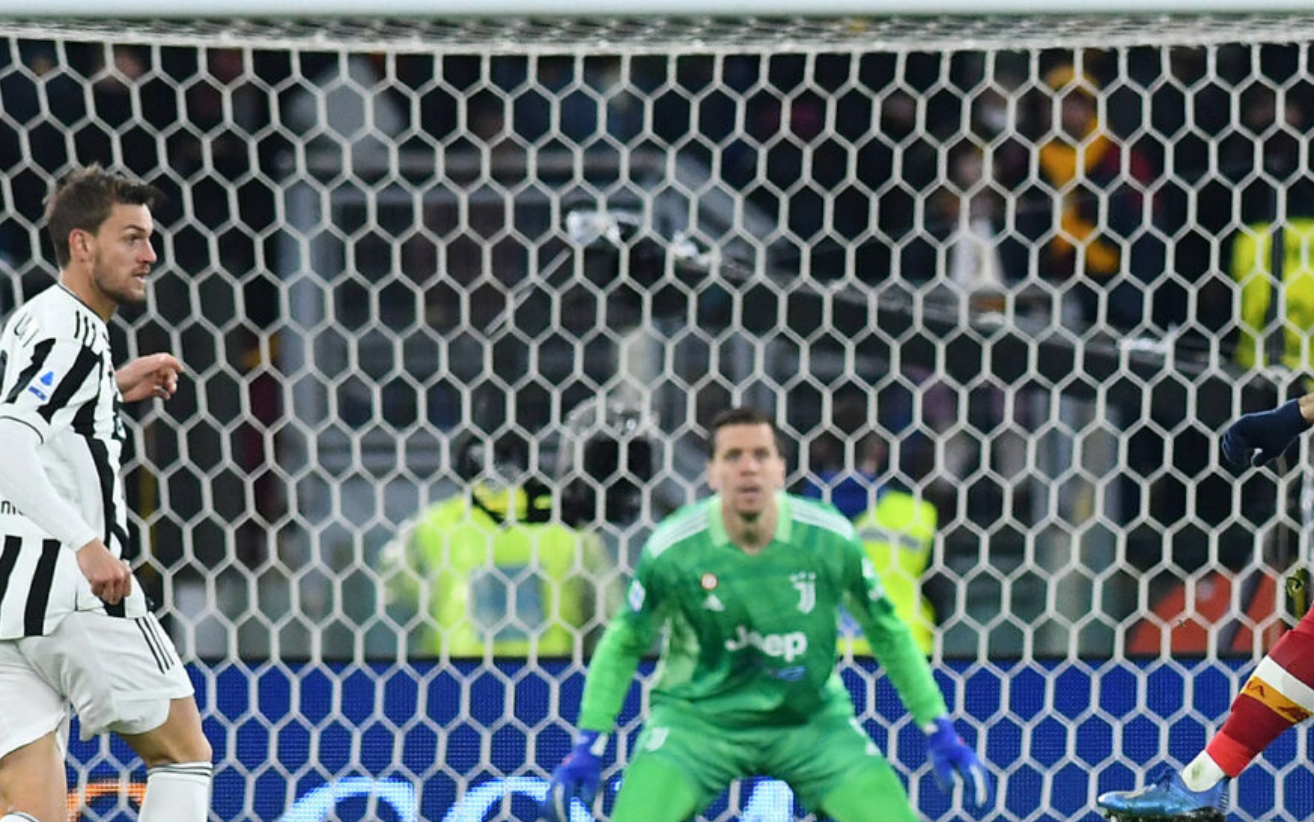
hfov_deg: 2.6
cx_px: 1046
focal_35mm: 807
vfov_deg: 1.6
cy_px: 494
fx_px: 28905
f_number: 3.2
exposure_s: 1/1600
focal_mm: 300
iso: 2500
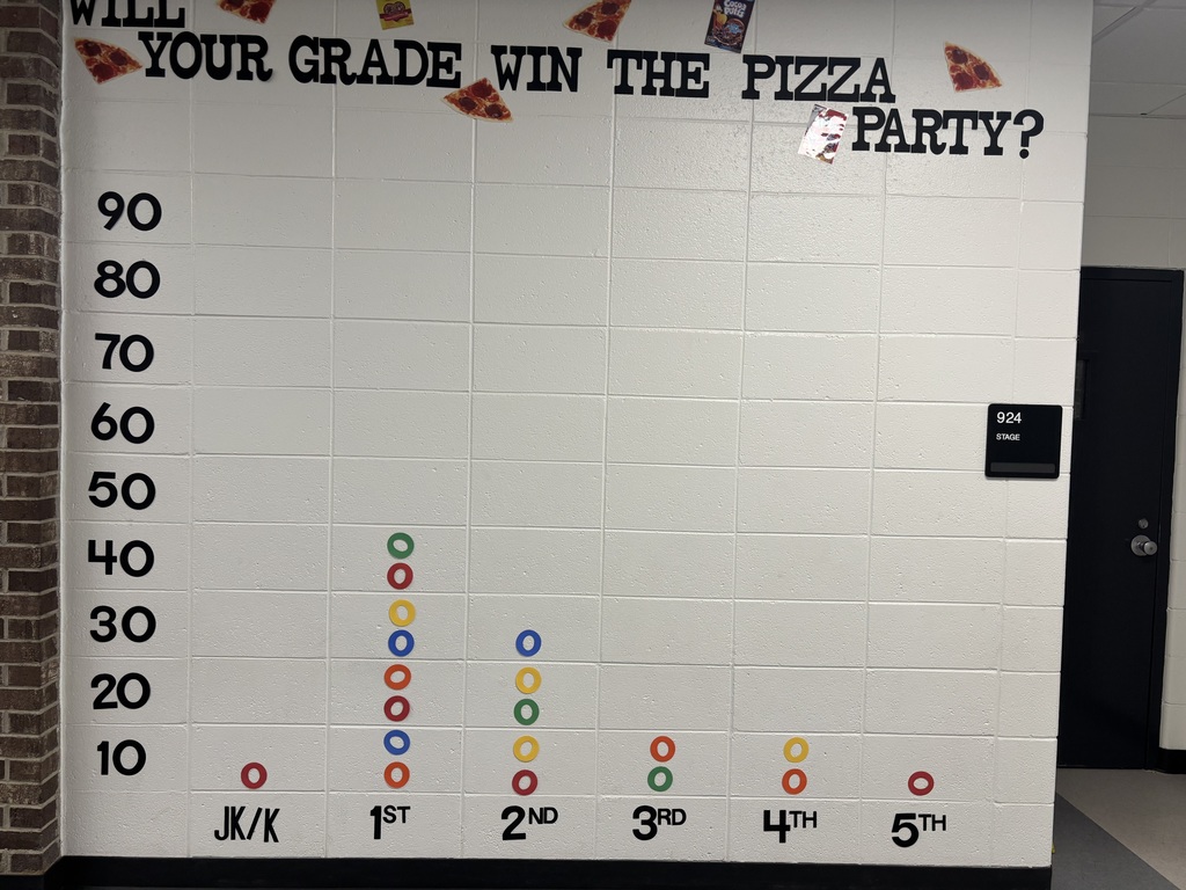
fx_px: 891
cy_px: 445
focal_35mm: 26
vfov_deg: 53.1
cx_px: 593
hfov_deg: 67.3
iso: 125
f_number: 1.6
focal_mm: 5.96
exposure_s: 1/120
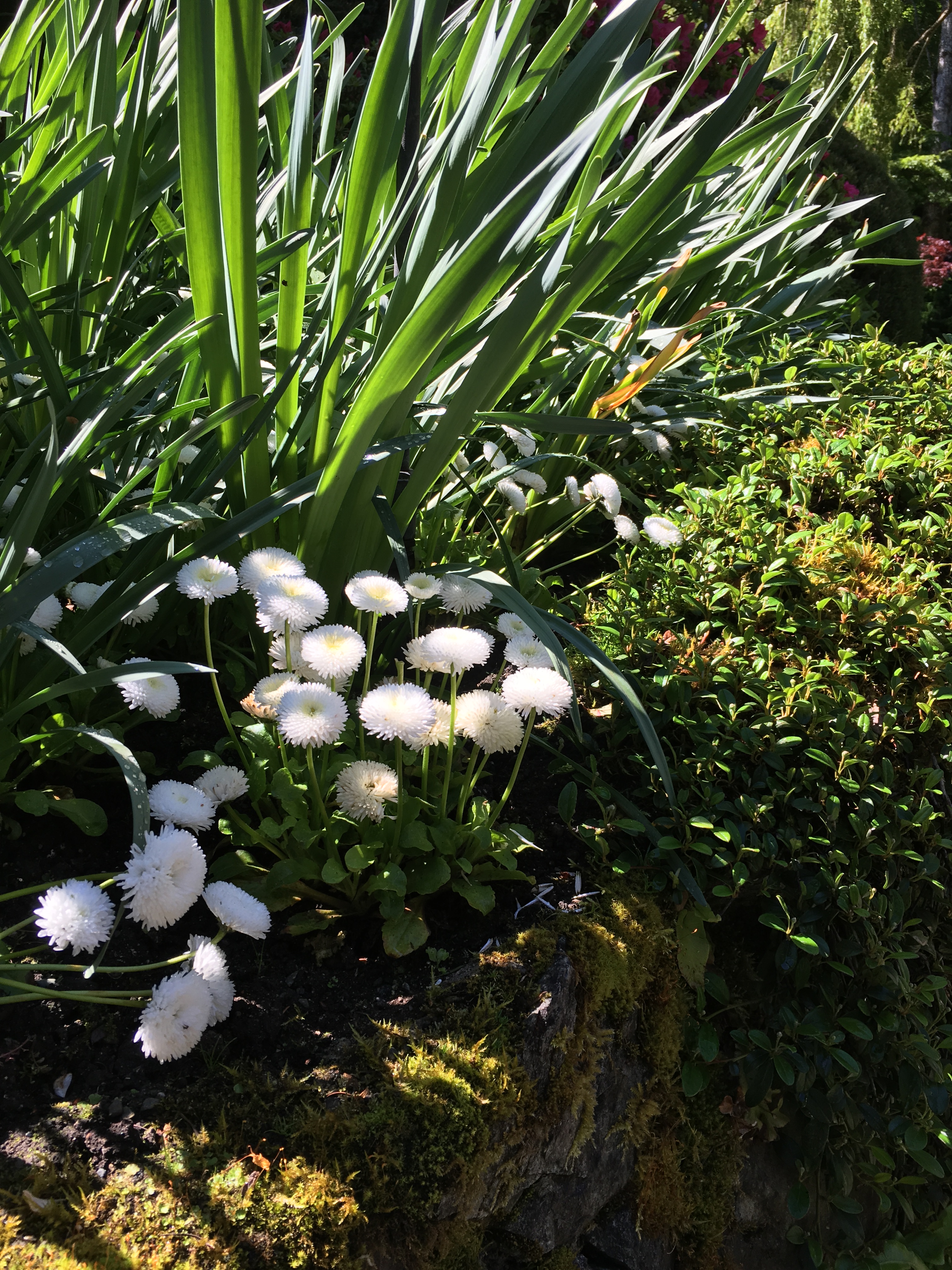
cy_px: 635
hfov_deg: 48.2
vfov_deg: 61.7
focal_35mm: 29
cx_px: 476
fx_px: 1063
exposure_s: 1/377
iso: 25
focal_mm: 4.15
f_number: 2.2
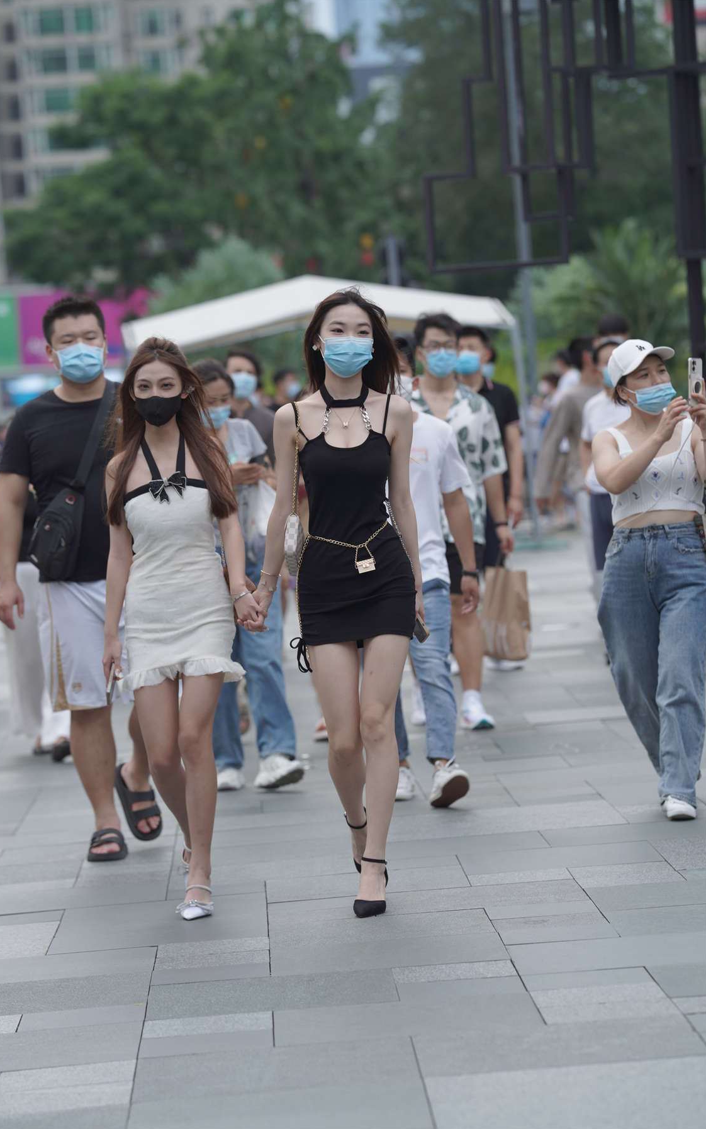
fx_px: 4248
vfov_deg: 15.1
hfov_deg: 9.5
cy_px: 564
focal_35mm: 138
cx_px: 330
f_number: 3.5
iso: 320
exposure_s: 1/640
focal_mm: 135
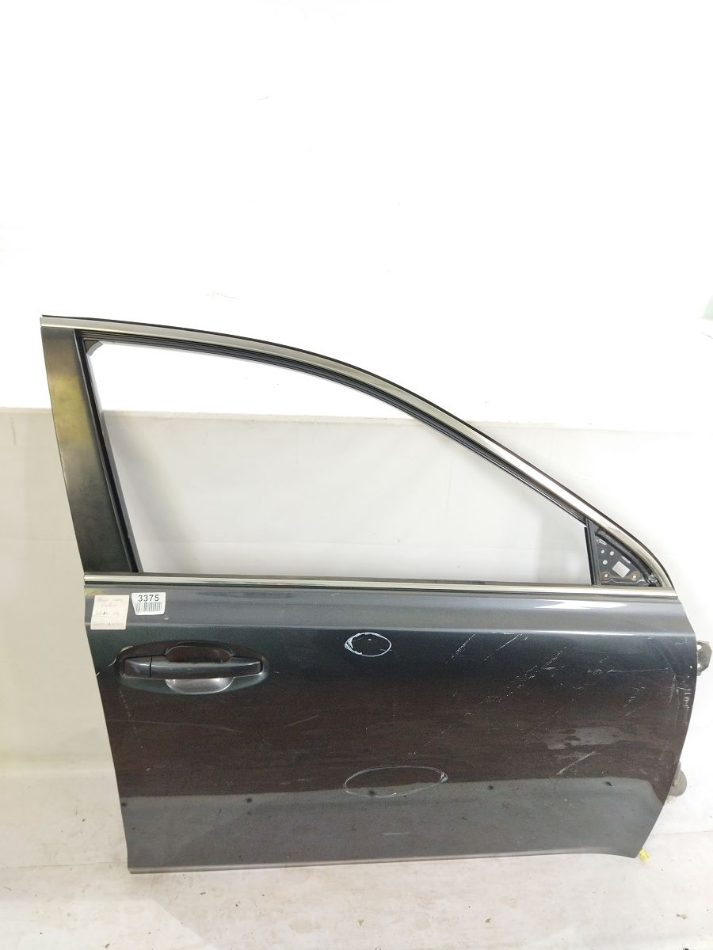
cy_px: 475
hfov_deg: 51.4
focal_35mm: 27
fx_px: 742
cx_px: 356
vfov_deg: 65.3
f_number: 1.79
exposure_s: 1/25
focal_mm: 4.71
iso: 181
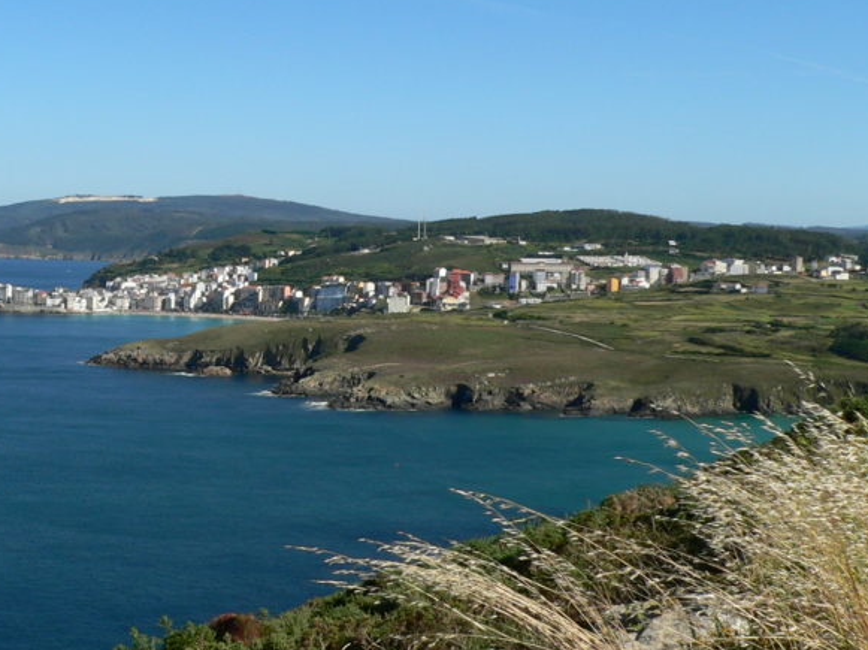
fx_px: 1554
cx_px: 178
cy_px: 194
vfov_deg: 23.5
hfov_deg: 30.5
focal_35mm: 62
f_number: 4.6
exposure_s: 1/500
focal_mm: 6
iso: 80
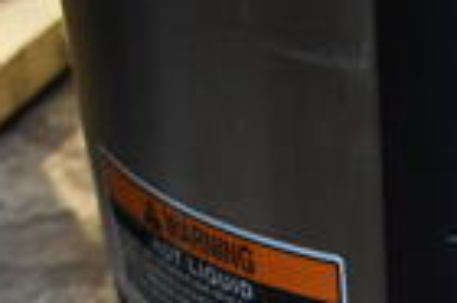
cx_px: 512
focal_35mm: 118
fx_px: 1496
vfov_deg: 10.5
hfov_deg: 16.8
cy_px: 629
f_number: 3.5
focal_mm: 18
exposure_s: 1/30
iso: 1800
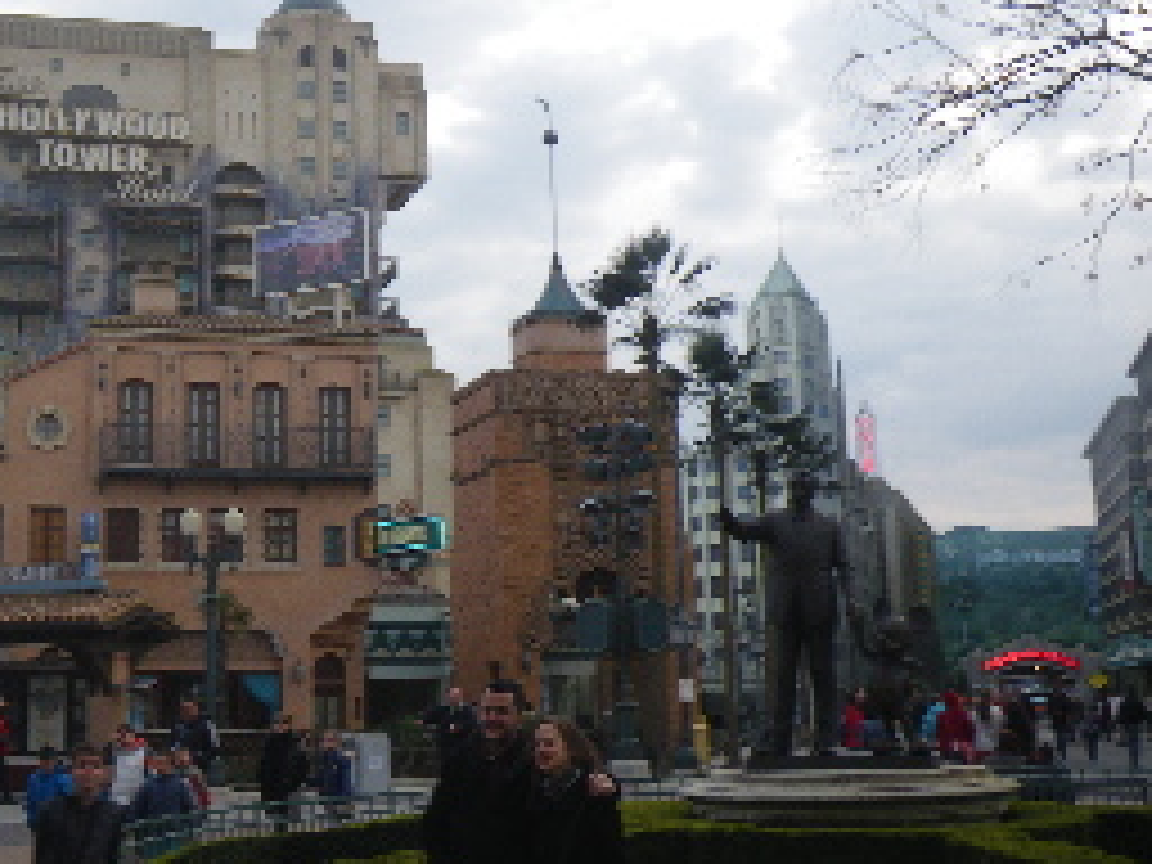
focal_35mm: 51
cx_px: 396
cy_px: 378
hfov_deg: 37.1
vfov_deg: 28.5
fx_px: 1697
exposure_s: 1/50
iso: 50
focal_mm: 6.1
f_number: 3.8
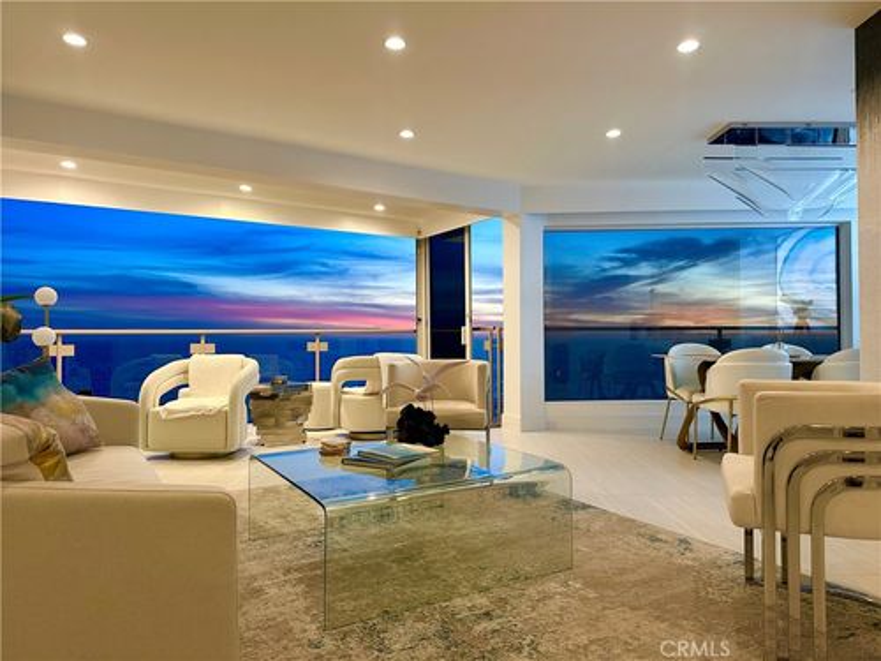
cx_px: 440
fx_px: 611
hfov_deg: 71.6
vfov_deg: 56.8
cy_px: 330
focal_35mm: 24
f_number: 1.78
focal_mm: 6.86
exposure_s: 1/60
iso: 160
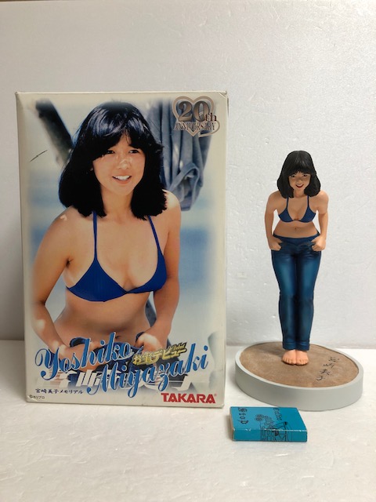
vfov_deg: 63.4
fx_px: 406
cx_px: 188
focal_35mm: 28
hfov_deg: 49.7
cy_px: 251
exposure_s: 1/17
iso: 50
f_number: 1.8
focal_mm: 4
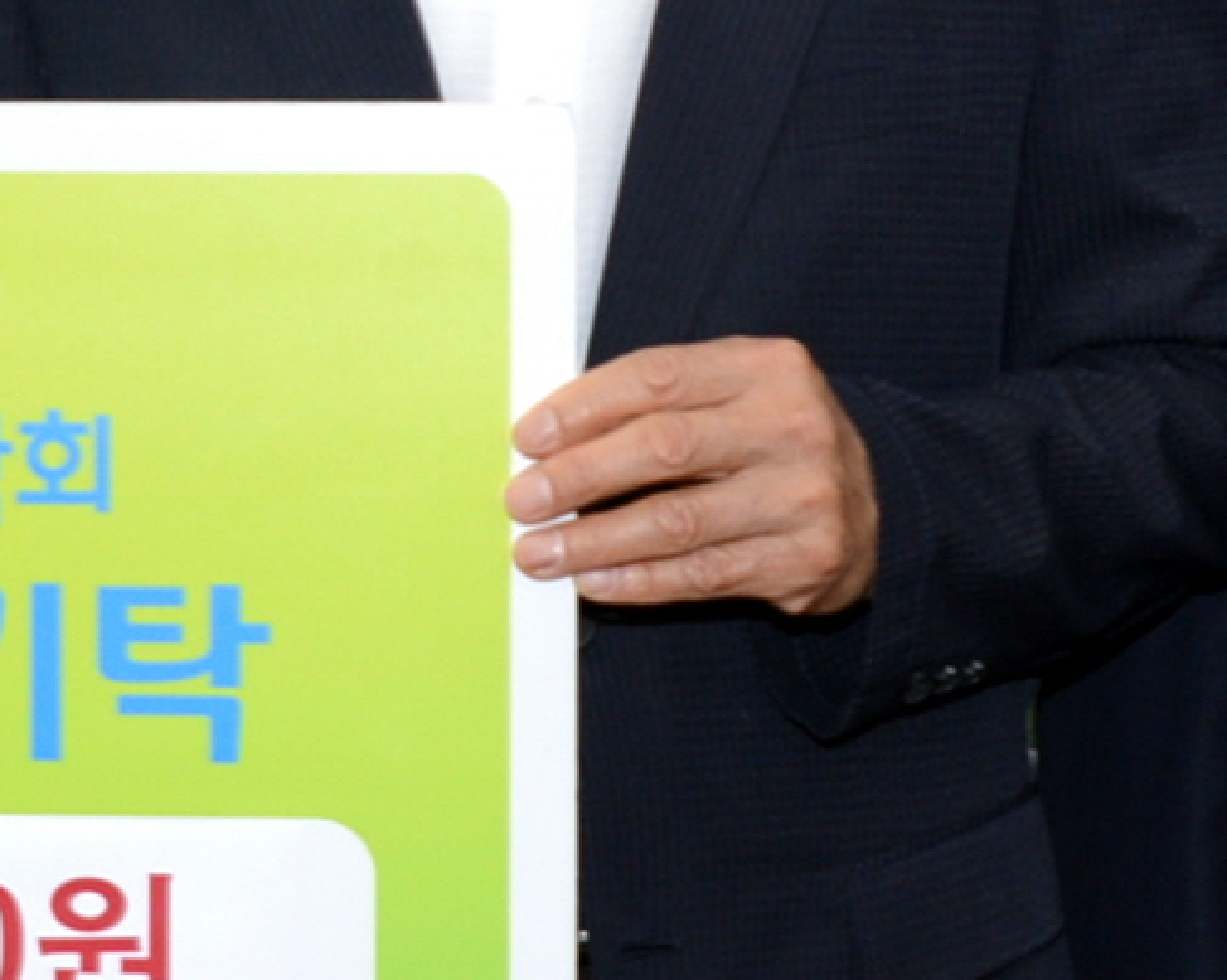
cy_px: -78
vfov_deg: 10.0
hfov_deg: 12.6
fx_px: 5516
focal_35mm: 152
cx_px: 96
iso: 800
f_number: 7.1
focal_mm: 32
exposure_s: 1/60
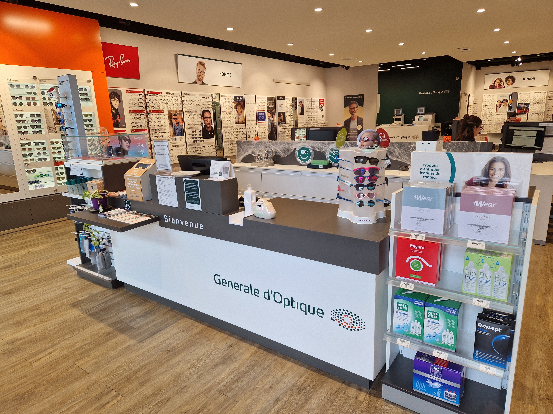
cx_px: 276
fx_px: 367
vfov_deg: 58.9
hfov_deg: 73.9
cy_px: 207
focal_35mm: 23
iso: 50
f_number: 1.8
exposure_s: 1/100
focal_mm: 5.4
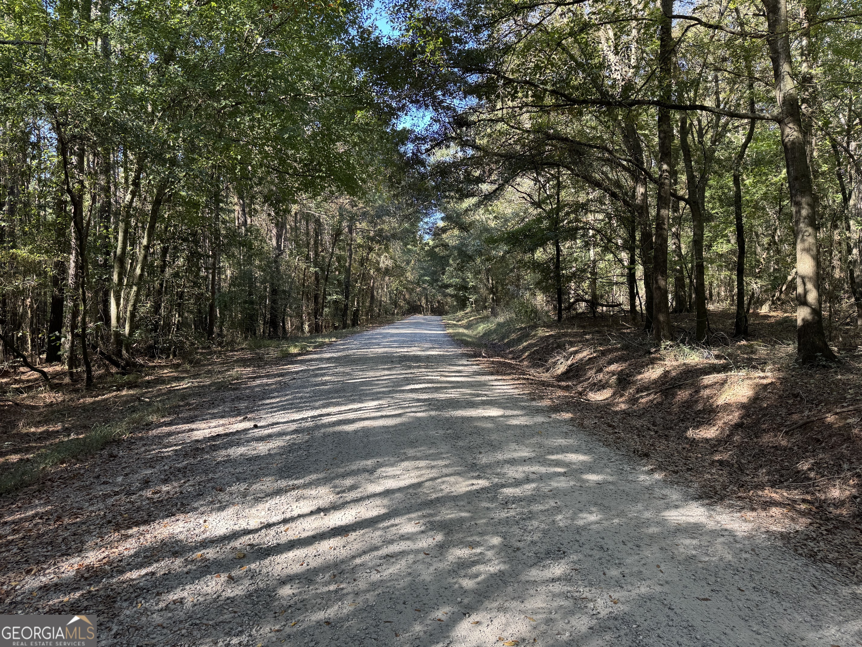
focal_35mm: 24
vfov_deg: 56.8
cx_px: 431
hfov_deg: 71.6
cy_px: 324
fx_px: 598
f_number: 1.78
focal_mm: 6.76
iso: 64
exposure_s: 1/121
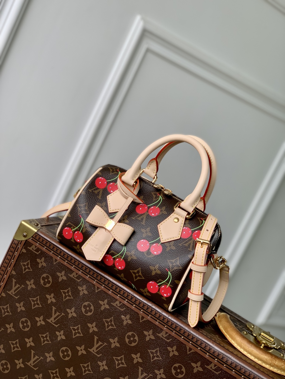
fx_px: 571
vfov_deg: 36.8
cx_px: 142
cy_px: 190
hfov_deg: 28.0
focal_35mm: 52
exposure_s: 1/122
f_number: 2.4
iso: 20
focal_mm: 6
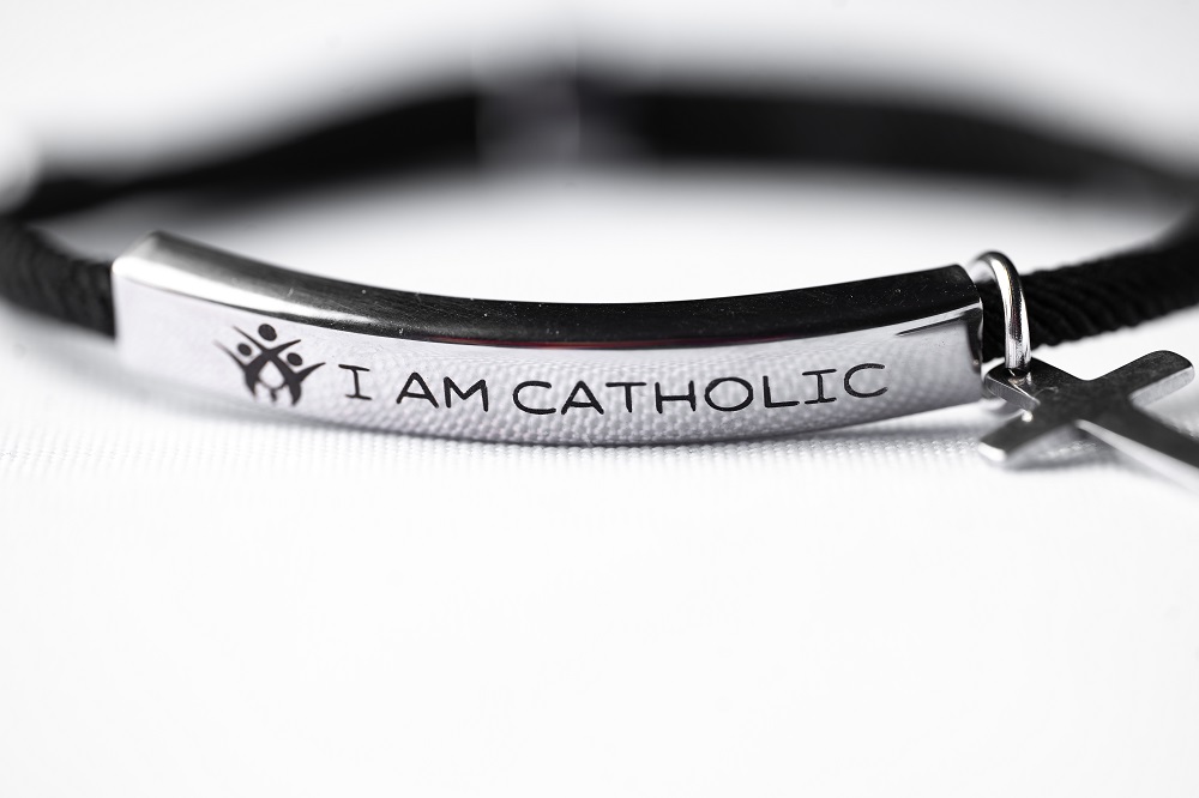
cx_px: 600
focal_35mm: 105
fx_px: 3496
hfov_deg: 19.5
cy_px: 399
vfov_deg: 13.0
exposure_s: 1/200
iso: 50
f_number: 4
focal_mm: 105
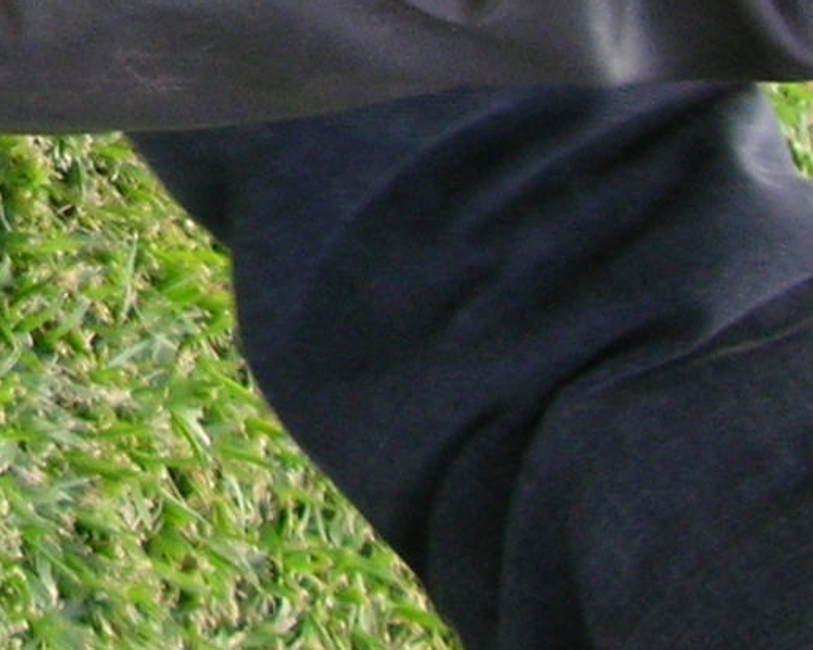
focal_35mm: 172
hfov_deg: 10.1
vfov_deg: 8.7
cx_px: -965
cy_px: -470
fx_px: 4139
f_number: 3
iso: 50
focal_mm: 5.8
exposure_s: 1/72.2
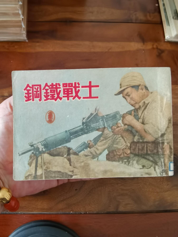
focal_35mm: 27
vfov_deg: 65.3
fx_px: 185
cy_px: 118
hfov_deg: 51.4
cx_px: 89
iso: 500
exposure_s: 1/20
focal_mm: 2.26
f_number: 2.2
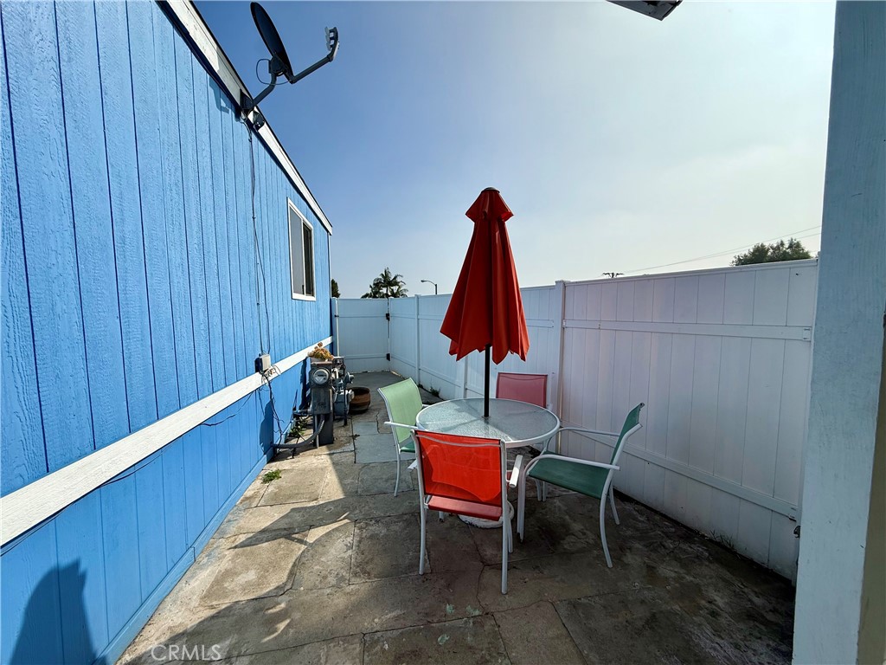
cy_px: 332
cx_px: 443
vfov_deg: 85.7
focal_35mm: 14
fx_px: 358
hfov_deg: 102.1
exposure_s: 1/4149
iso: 50
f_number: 2.2
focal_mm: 2.22
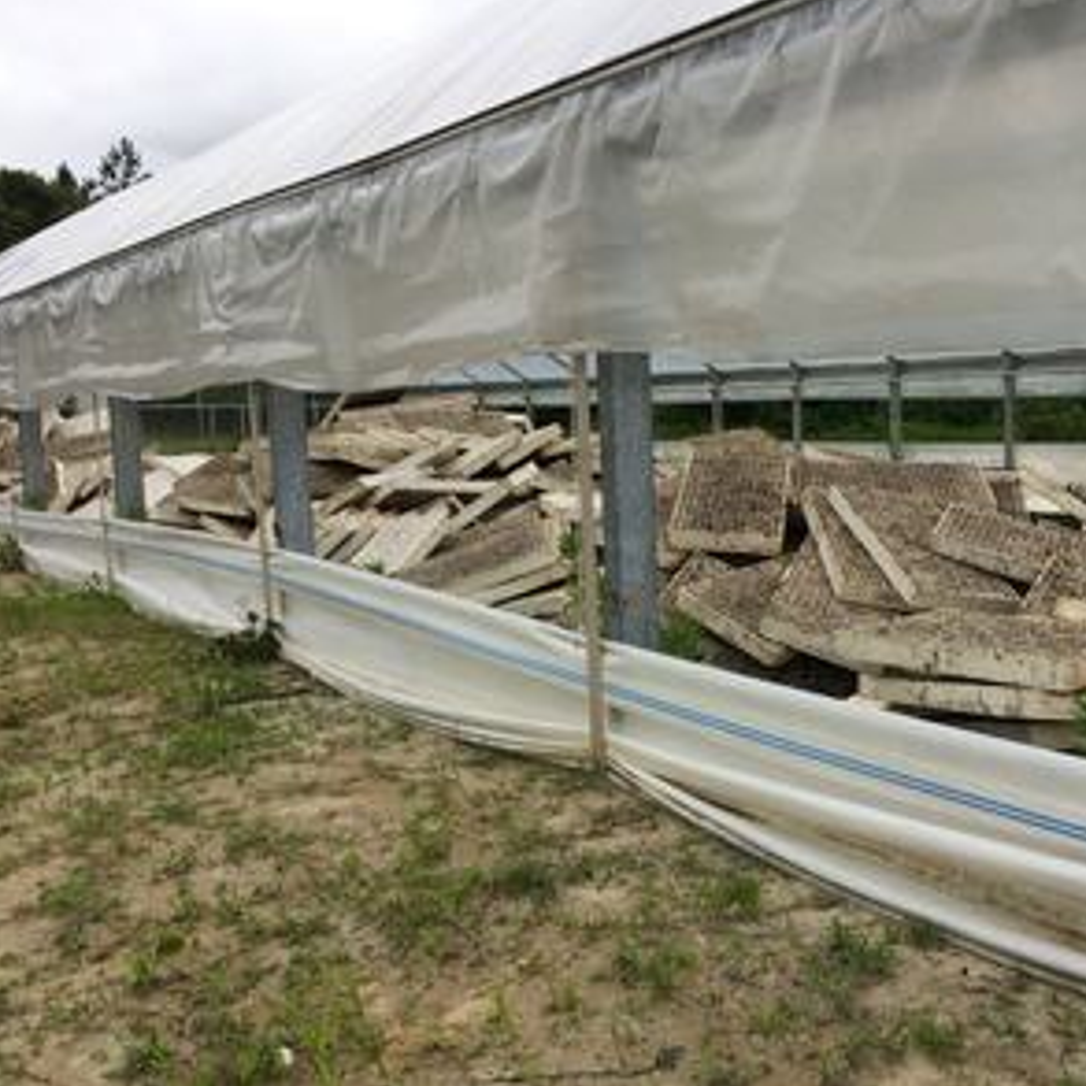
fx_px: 1242
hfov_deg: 46.4
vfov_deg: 47.2
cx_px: 730
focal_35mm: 35
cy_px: 534
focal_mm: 4.15
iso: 32
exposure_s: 1/1953
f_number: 2.2
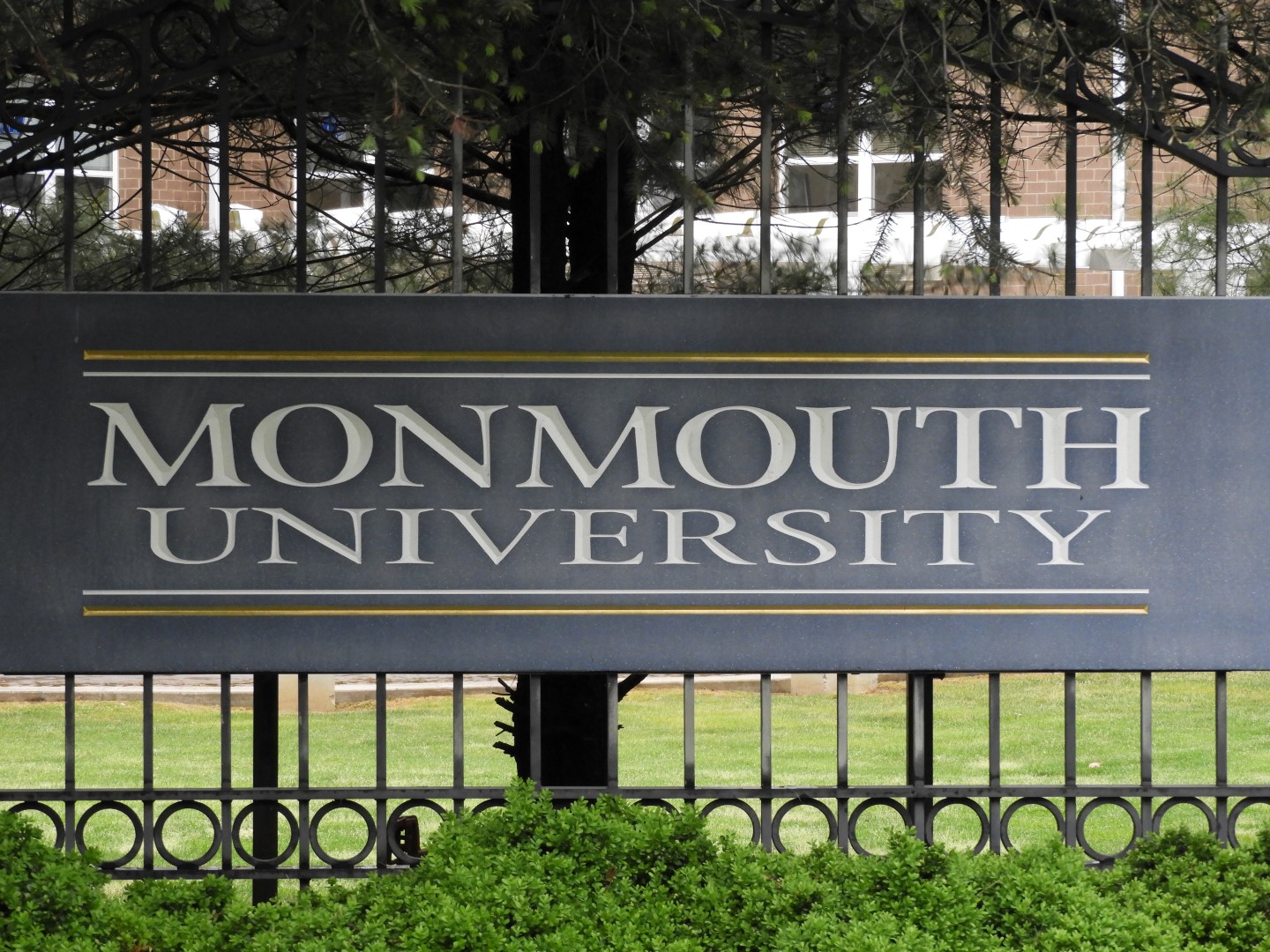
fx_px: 5503
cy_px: 476
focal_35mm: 150
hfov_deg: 13.2
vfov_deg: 9.9
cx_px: 635
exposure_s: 1/50
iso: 400
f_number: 5.2
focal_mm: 26.9
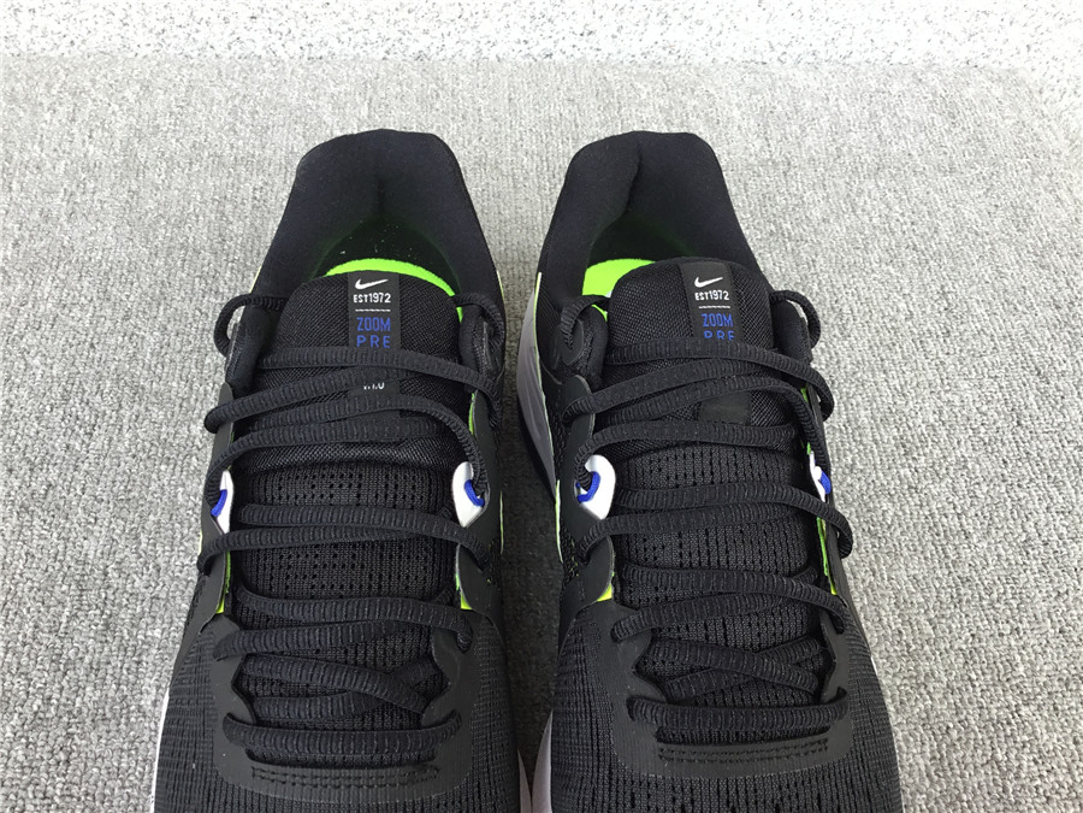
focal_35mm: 31
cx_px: 542
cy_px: 406
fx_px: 970
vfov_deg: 45.4
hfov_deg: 58.4
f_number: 2.4
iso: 32
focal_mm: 3.3
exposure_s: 1/100
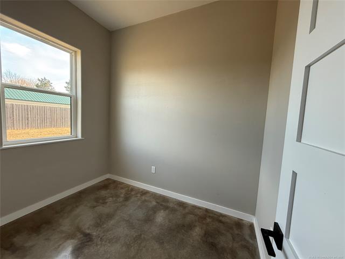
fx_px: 140
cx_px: 172
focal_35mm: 14
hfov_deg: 102.1
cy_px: 130
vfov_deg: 85.7
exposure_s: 1/99
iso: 160
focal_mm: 2.22
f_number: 2.2
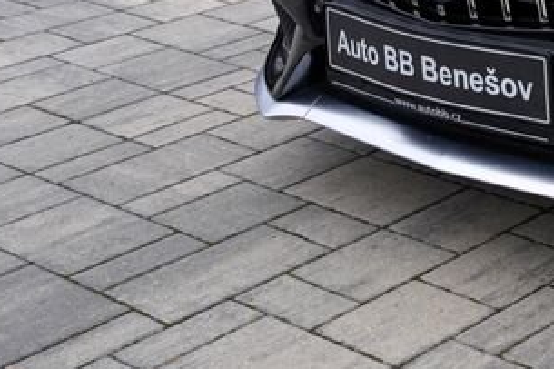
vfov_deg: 13.7
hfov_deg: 18.6
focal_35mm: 94
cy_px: -186
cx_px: 877
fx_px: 1446
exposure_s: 1/100
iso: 100
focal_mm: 28
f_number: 5
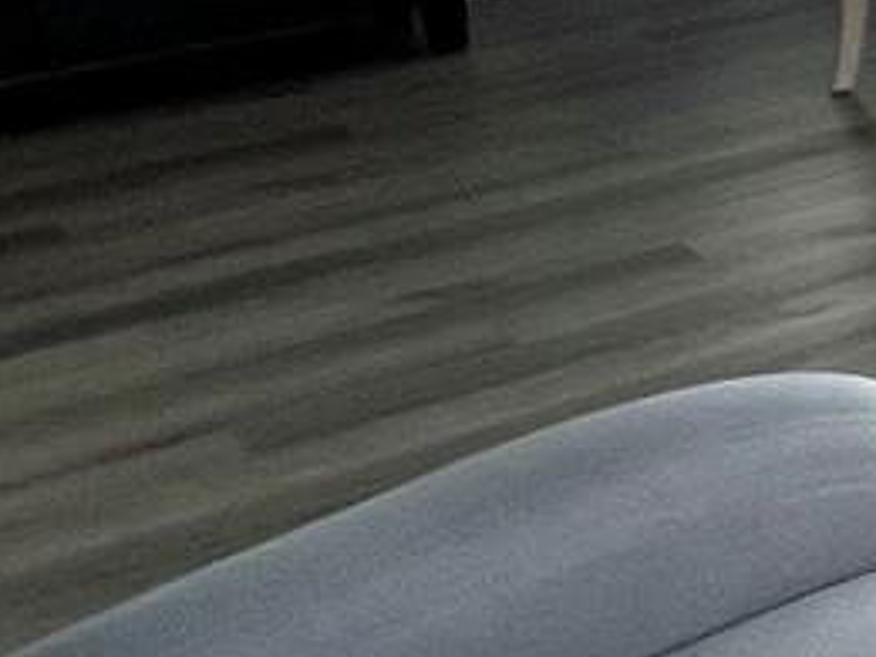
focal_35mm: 80
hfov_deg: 14.5
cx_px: 2153
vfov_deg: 17.3
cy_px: -199
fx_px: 2024
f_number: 1.8
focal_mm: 1.57
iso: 64
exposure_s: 1/120
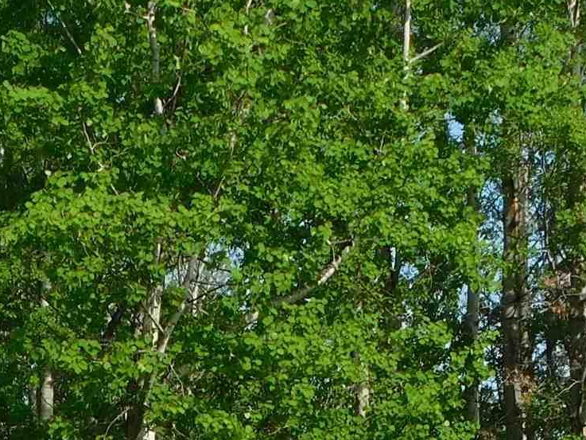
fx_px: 2116
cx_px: 138
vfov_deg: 11.4
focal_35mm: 125
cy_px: 670
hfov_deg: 15.7
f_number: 3.2
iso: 125
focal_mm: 5.3
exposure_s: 1/1000
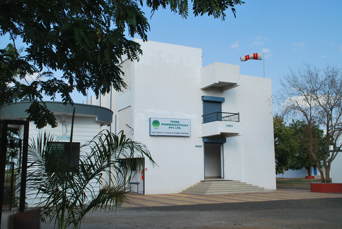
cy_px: 114
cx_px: 171
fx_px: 400
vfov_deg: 32.0
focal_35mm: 42
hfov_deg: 46.3
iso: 100
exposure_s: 1/250
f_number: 9
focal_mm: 28
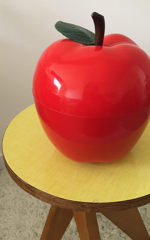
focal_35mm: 37
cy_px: 109
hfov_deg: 34.2
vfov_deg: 52.7
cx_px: 97
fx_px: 242
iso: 200
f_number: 2.2
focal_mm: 4.15
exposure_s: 1/33
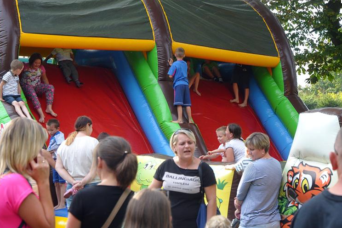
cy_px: 102
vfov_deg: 15.4
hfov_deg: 22.9
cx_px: 177
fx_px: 845
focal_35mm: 89
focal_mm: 52
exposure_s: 1/250
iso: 640
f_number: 8
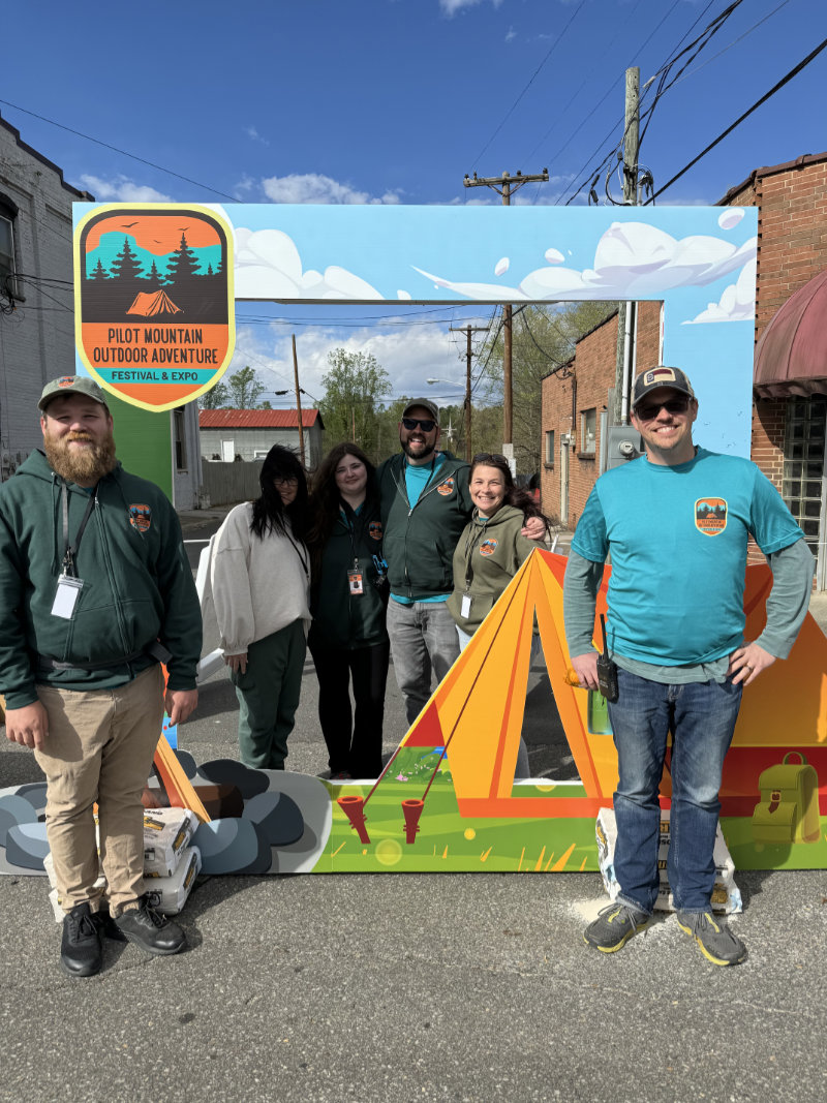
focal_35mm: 24
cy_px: 552
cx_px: 414
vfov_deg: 71.6
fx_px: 765
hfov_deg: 56.8
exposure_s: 1/4950
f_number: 1.8
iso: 80
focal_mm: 6.8
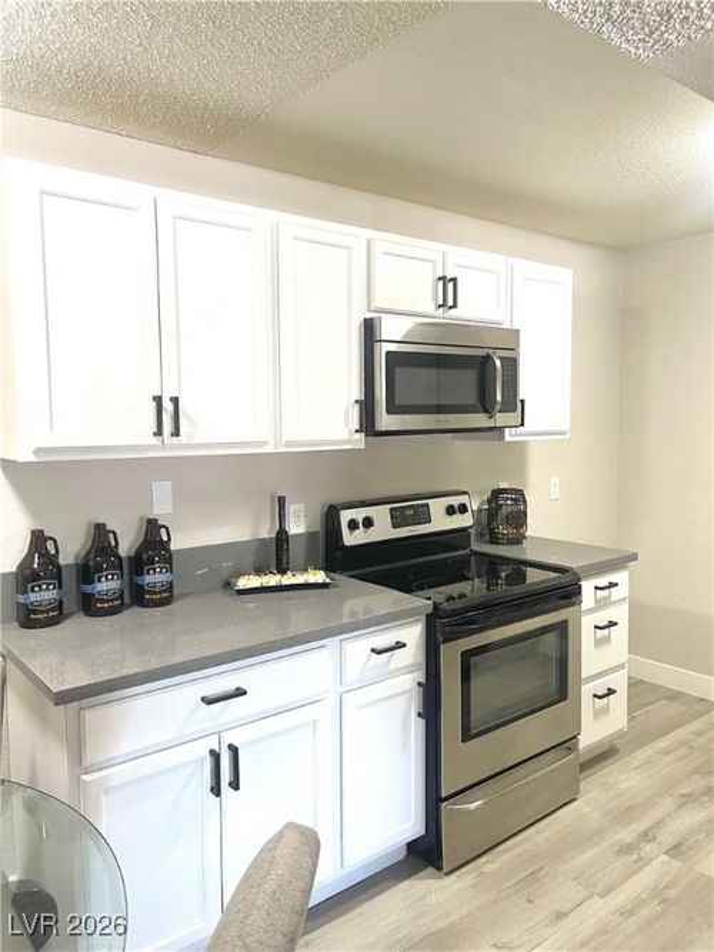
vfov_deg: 69.4
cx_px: 357
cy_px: 476
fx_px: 688
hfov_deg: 54.9
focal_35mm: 25
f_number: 1.6
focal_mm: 5.1
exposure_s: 1/60
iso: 125
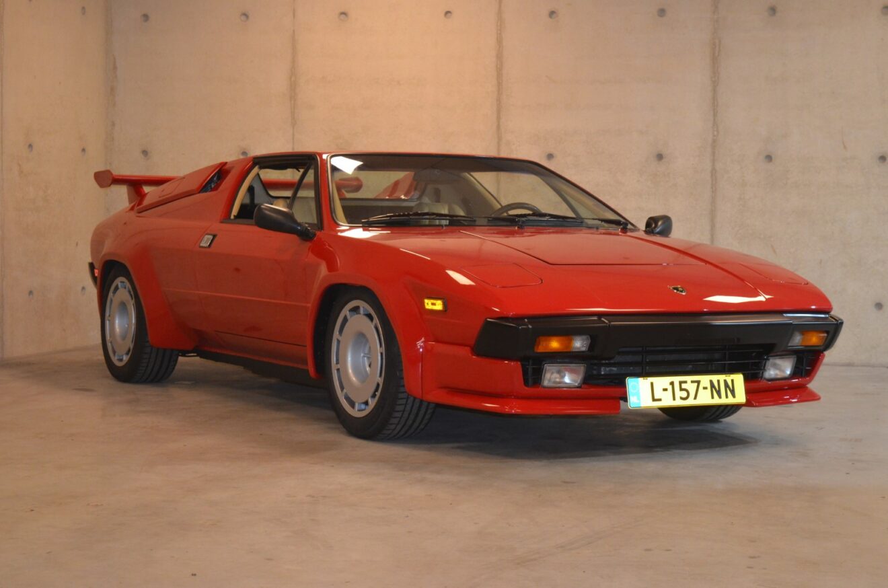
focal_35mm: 72
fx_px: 1772
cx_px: 444
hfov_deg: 28.1
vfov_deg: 18.8
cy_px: 294
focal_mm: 48
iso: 1600
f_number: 5.3
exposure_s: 1/60
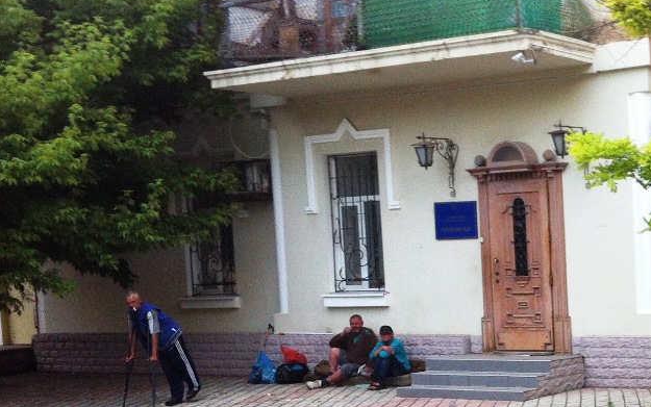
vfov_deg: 33.6
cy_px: 209
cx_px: 332
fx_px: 674
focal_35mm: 38
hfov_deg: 51.5
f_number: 2.8
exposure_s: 1/120
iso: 125
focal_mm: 3.85
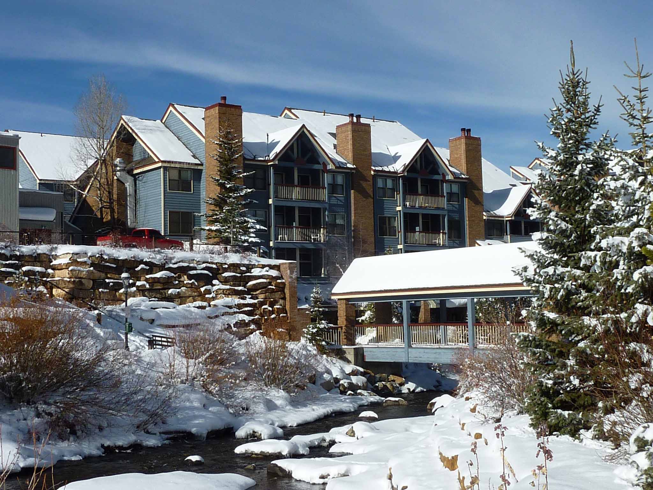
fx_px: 905
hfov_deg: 39.7
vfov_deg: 30.3
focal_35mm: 48
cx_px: 326
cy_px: 245
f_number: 5.6
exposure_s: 1/800
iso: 80
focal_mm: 4.4
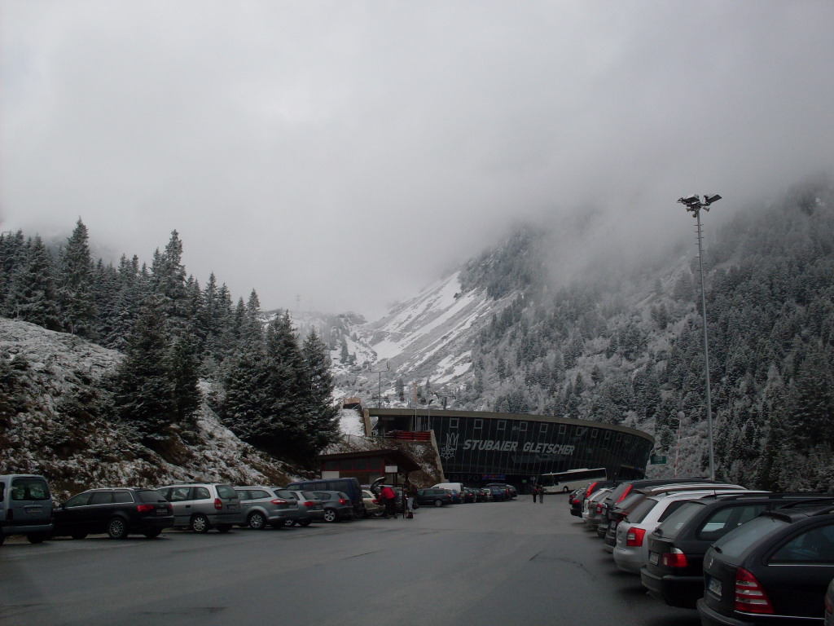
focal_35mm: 38
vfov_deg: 37.7
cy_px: 313
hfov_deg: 49.0
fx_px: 916
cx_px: 417
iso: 80
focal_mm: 6.3
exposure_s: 1/250
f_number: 8.4
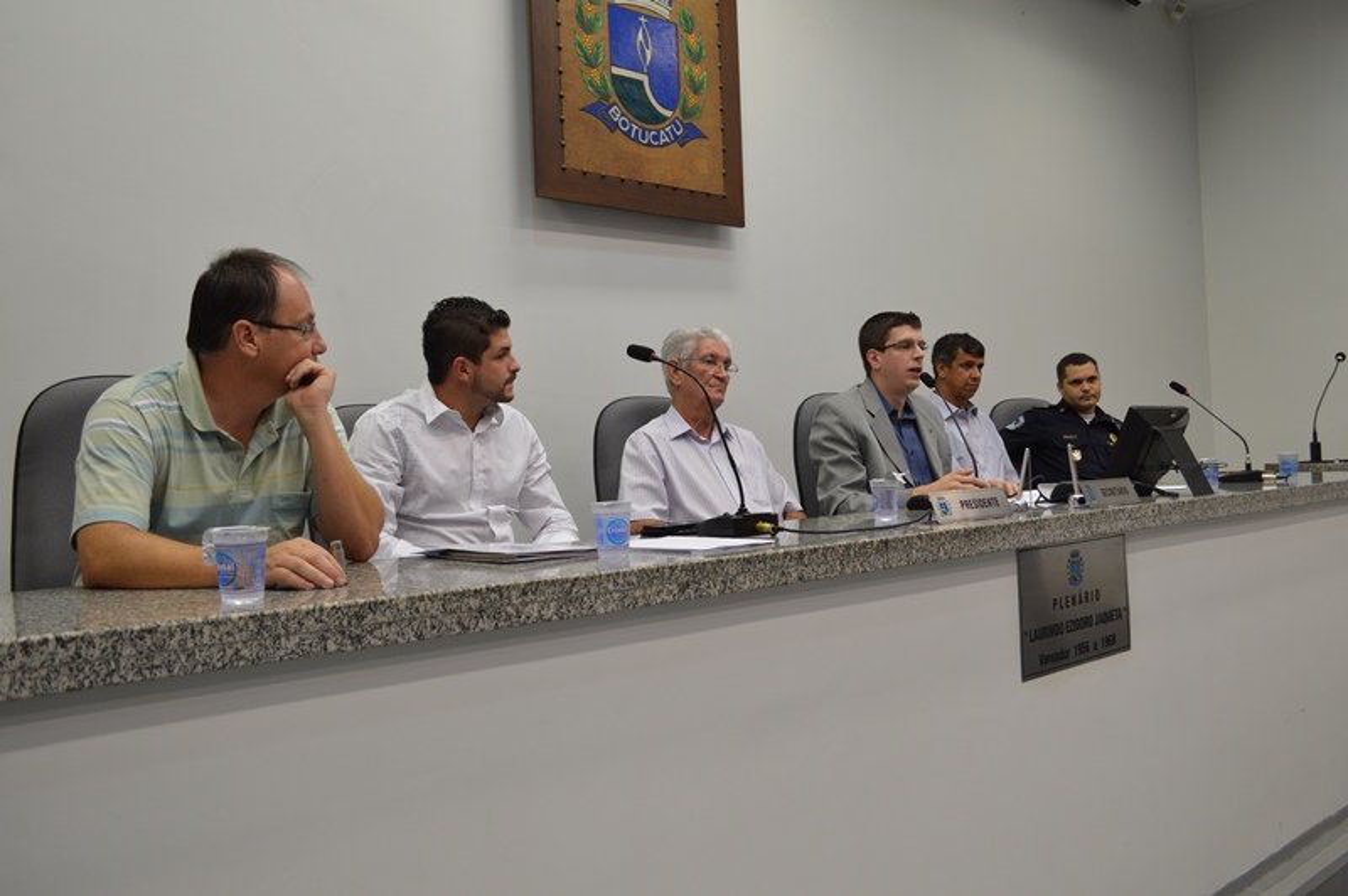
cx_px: 674
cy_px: 448
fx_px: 1122
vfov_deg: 43.5
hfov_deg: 62.0
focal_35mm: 30
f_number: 5
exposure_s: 1/40
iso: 400
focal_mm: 20
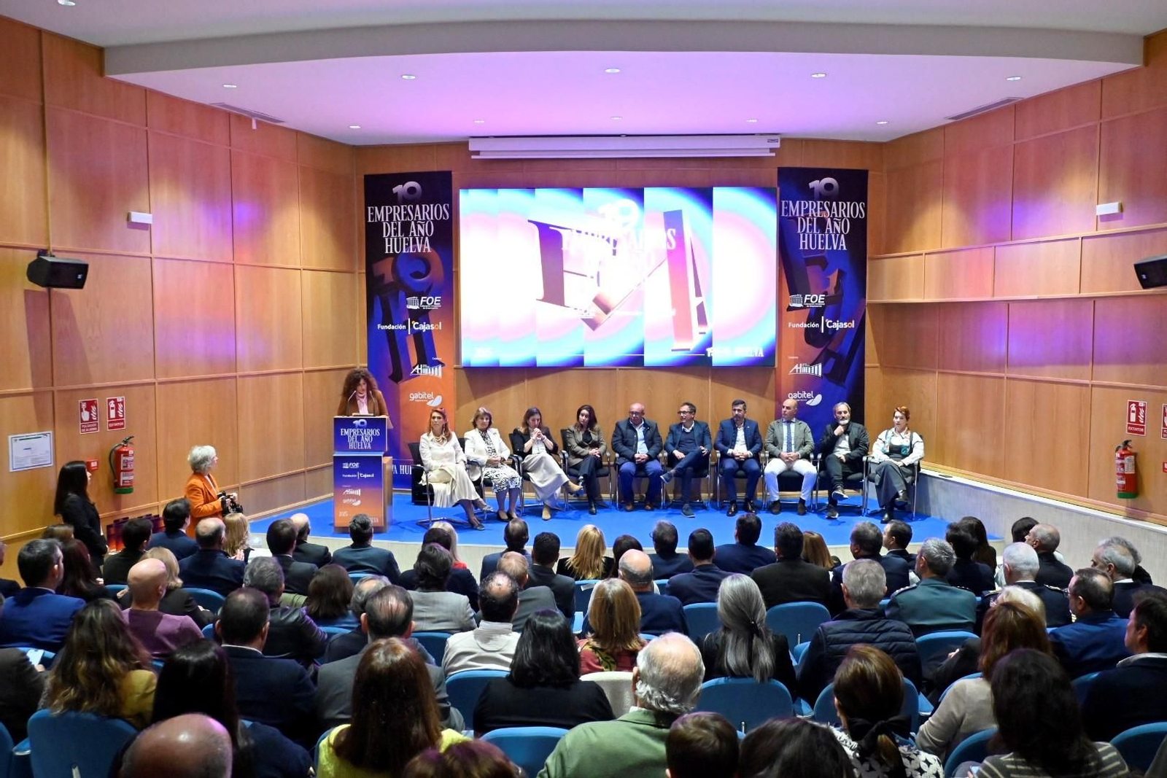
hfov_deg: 59.5
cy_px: 389
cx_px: 584
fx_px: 1021
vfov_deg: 41.7
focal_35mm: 32
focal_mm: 21
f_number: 5
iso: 4000
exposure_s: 1/125
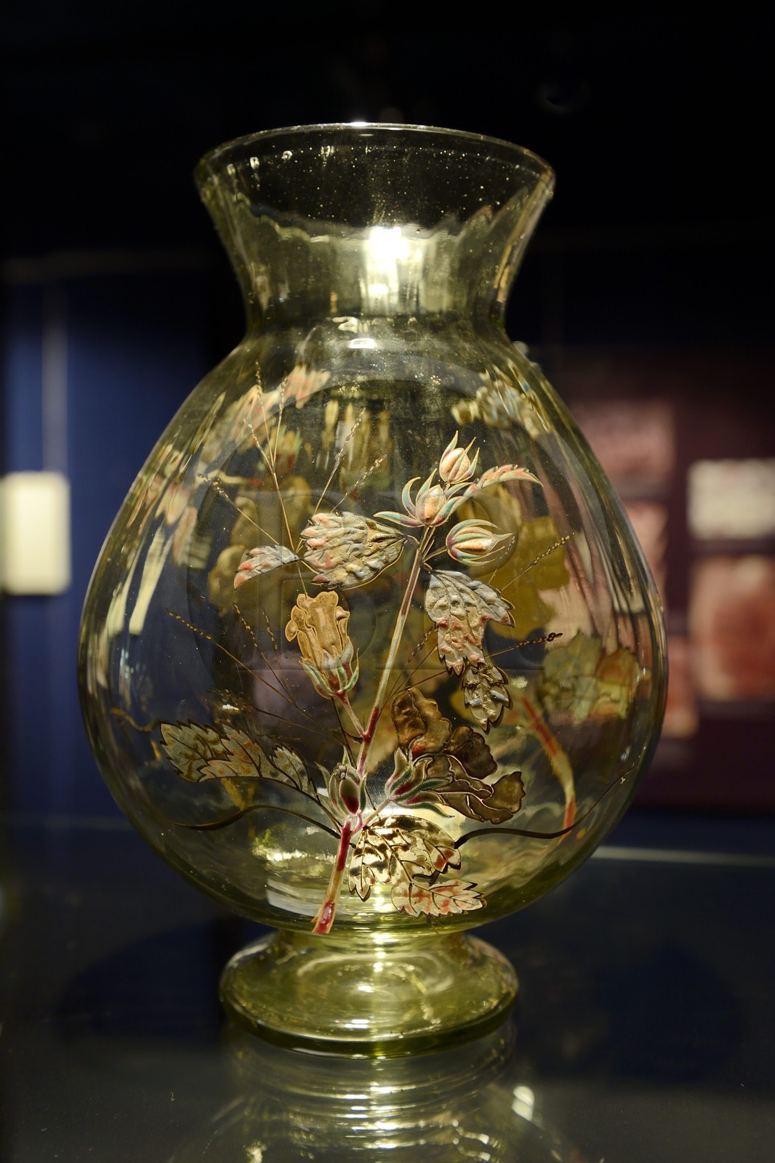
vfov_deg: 50.7
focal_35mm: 38
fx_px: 1228
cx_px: 388
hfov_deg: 35.0
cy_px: 582
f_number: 5
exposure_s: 1/13
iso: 800
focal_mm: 38
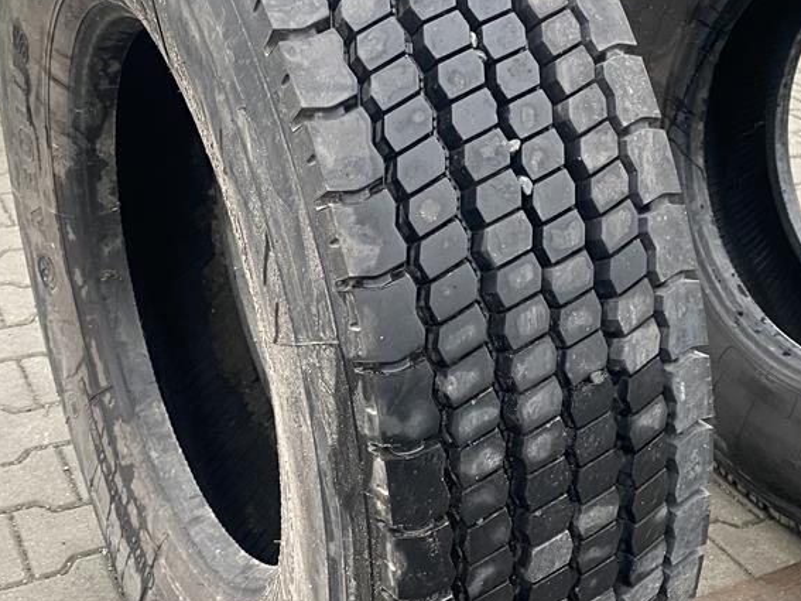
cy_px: 283
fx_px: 1272
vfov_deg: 26.5
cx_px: 404
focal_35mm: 55
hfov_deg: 34.9
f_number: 1.8
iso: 160
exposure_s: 1/60
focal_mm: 4.25
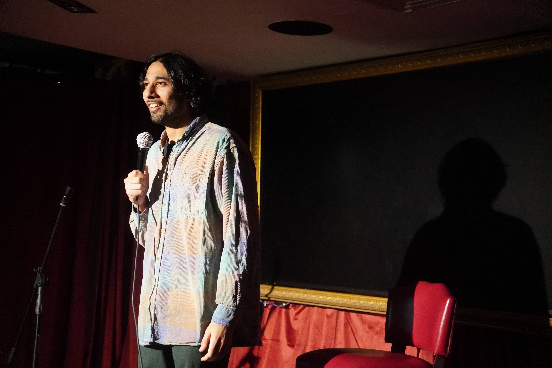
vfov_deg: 23.2
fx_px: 895
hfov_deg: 34.3
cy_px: 184
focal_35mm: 58
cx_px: 276
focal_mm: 38.9
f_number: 2.8
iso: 5000
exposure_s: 1/160
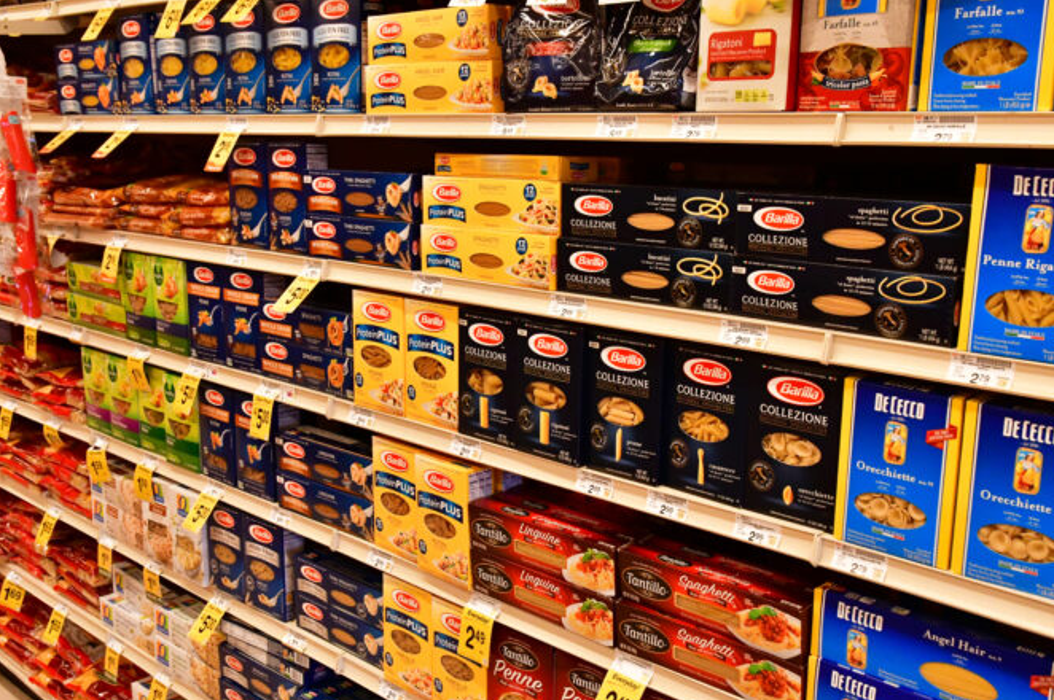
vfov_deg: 34.1
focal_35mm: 39
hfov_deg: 49.5
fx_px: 1141
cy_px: 364
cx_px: 568
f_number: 8
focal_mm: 24
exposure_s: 1/125
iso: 5000
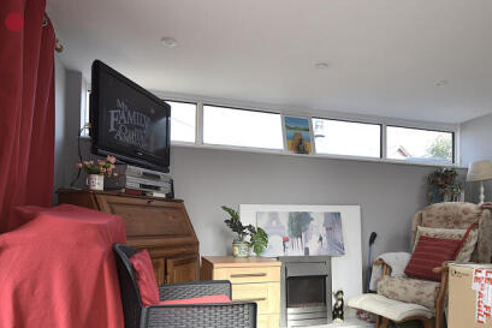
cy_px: 206
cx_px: 260
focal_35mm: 24
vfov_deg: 52.6
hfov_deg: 73.7
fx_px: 328
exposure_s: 1/100
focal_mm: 10
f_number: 5
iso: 125
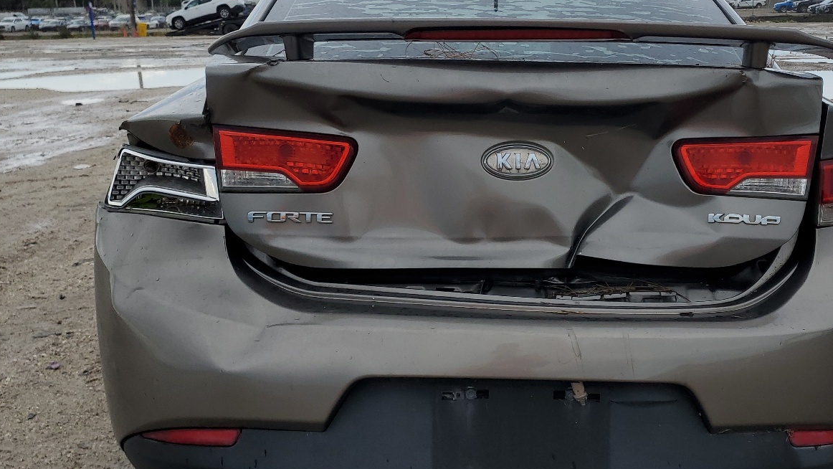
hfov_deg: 51.2
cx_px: 506
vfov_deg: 30.4
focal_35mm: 39
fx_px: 862
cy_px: 232
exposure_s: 1/2000
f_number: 1.5
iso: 50
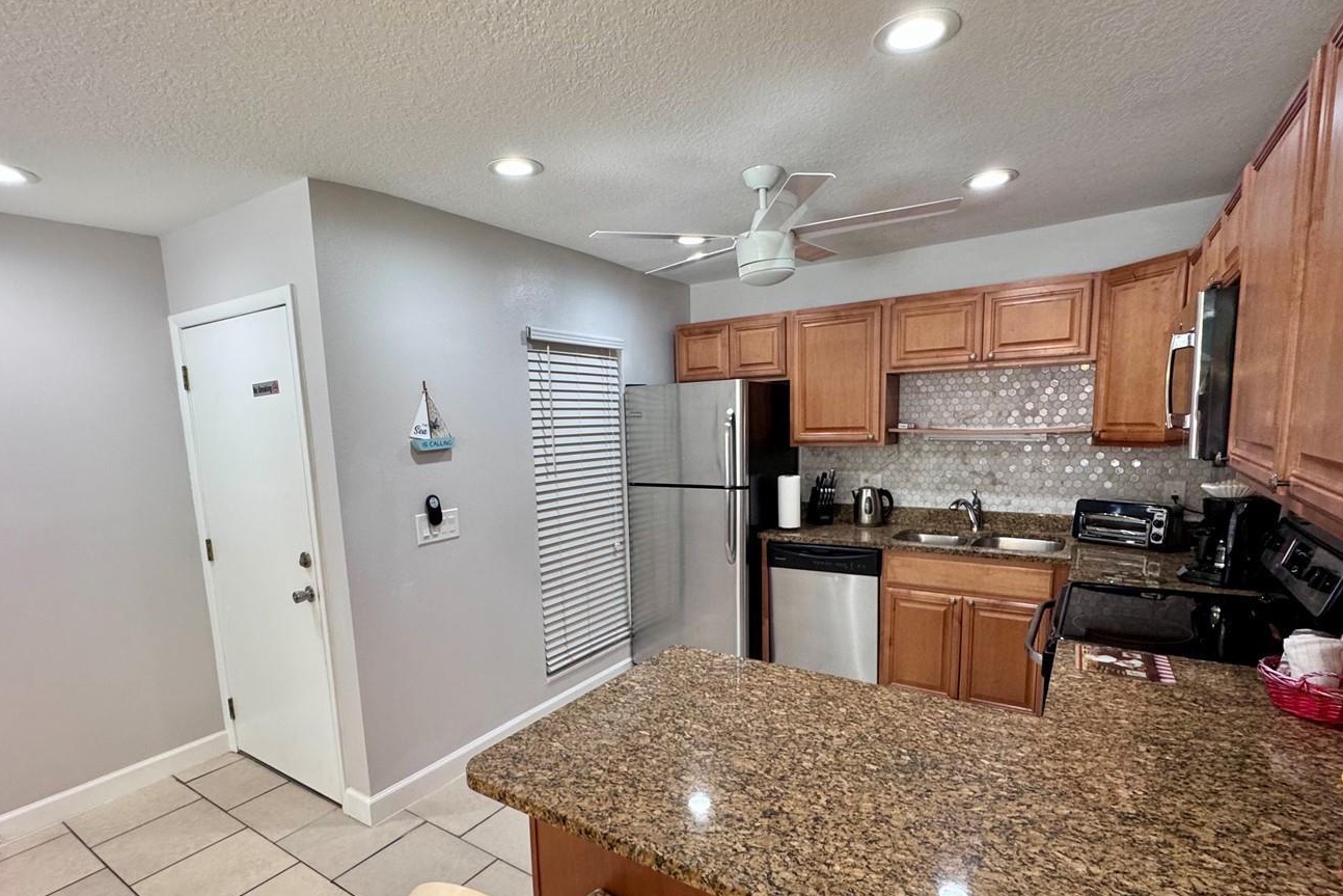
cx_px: 642
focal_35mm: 18
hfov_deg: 89.9
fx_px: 672
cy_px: 520
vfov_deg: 67.0
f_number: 2.2
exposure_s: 1/120
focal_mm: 2.22
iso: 250
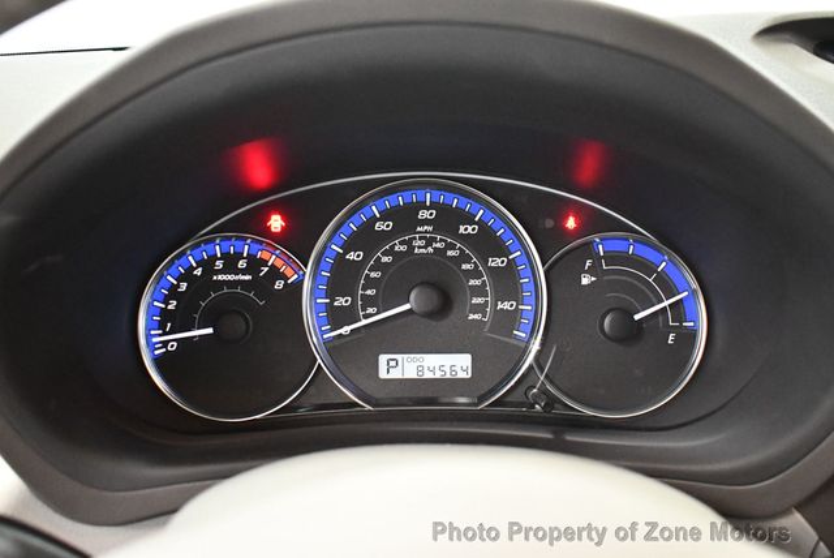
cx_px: 417
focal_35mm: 36
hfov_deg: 53.1
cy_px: 279
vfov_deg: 36.9
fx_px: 835
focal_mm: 18
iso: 5000
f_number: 3.5
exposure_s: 1/60
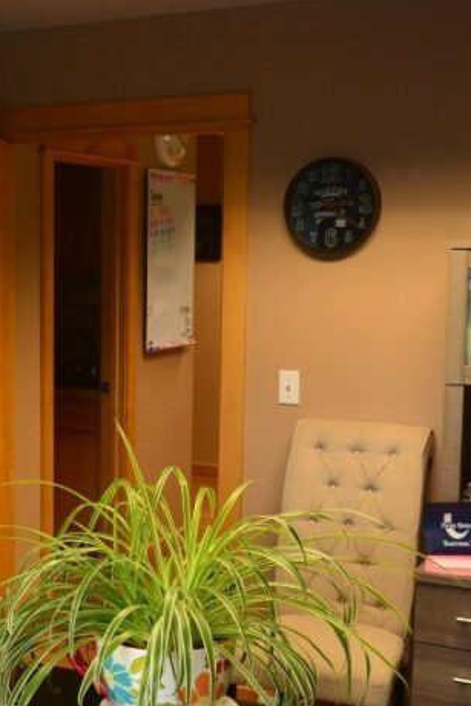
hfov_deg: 21.8
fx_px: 1177
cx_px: -9
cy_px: 395
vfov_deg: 33.4
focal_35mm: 60
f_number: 4
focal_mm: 18
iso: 500
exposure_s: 1/60
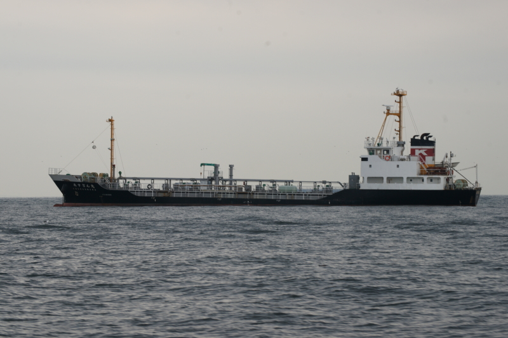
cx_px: 254
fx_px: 1904
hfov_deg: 15.2
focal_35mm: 135
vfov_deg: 10.2
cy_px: 169
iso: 200
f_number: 11
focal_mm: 135
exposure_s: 1/200
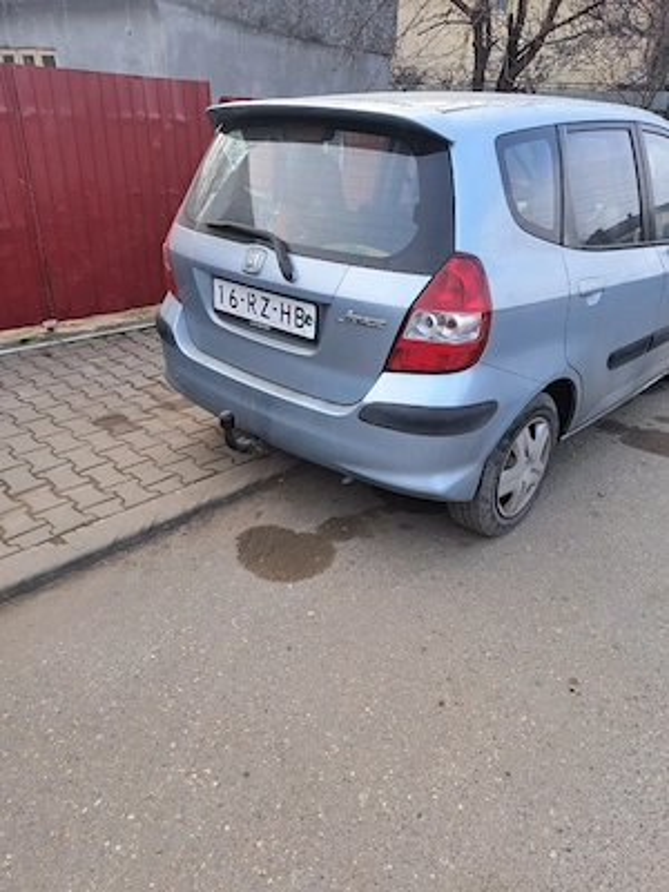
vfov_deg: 71.6
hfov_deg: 56.8
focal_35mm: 24
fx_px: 618
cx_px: 334
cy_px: 446
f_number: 1.8
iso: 50
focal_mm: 5.23
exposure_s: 1/100
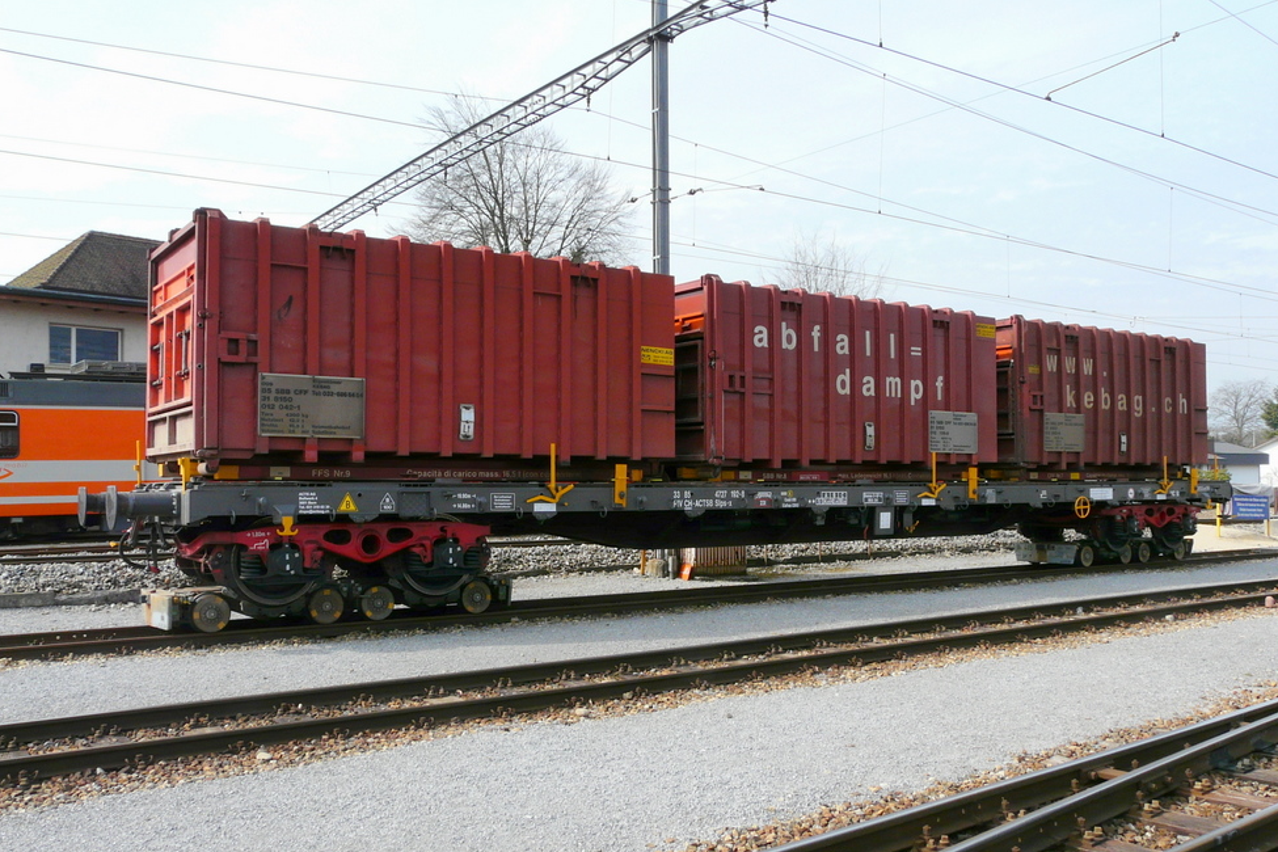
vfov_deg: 41.1
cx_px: 651
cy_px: 457
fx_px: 1136
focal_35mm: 32
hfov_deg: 58.7
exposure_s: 1/250
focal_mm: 4.9
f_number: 5.6
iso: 100
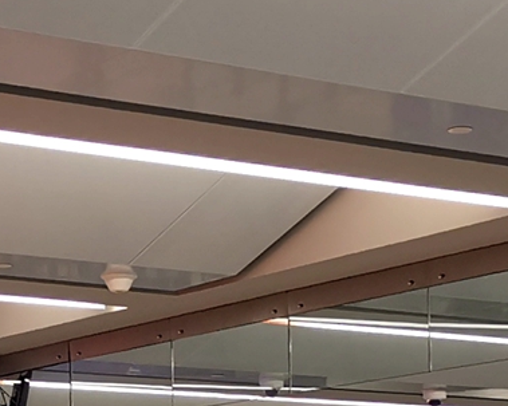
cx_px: 74
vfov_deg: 10.7
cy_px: 586
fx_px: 2089
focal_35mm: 139
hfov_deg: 13.8
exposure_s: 1/100
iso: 100
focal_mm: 4.75
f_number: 1.8
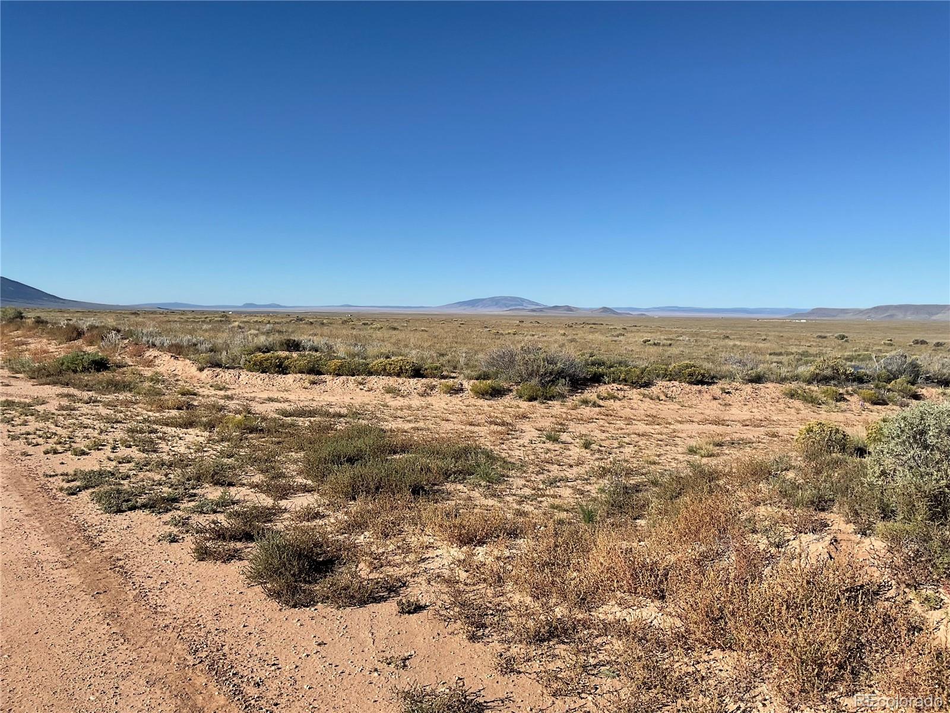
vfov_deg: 48.2
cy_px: 356
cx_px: 475
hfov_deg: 61.7
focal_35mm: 29
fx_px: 796
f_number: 1.8
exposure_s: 1/2538
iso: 16
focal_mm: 3
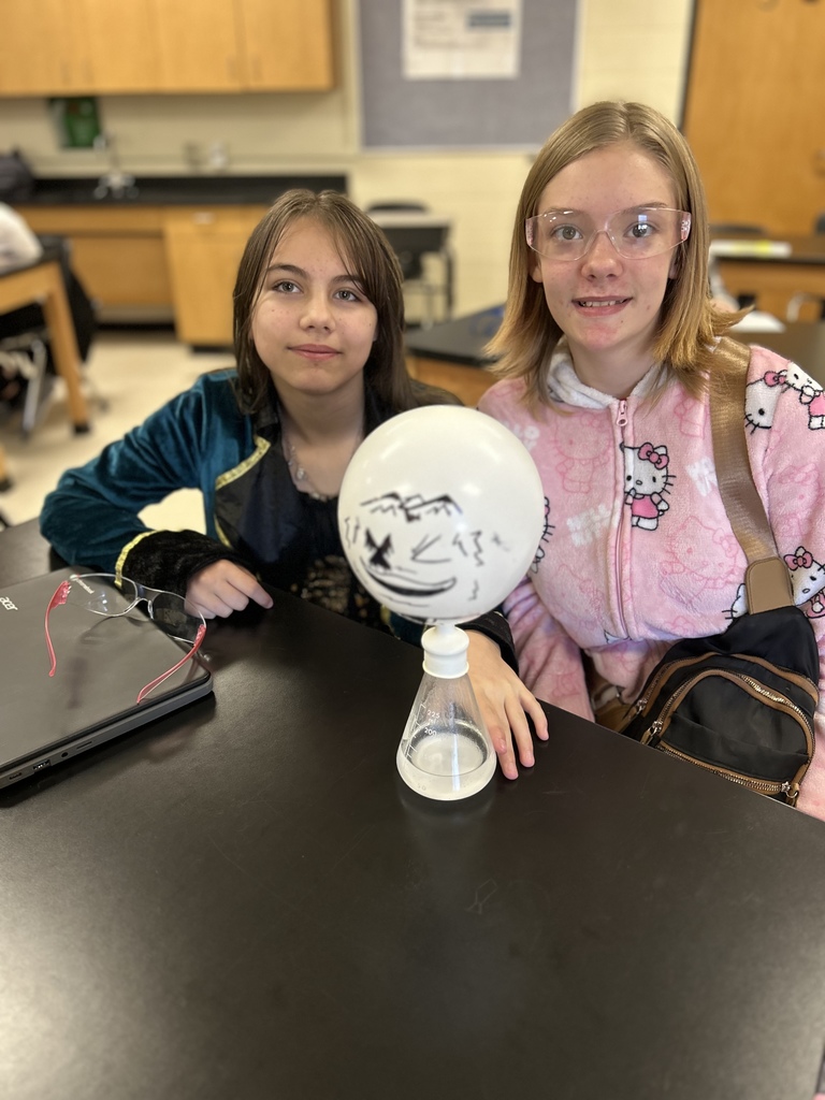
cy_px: 550
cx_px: 412
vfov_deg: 67.3
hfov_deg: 53.1
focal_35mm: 26
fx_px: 826
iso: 200
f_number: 1.5
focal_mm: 5.7
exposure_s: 1/60
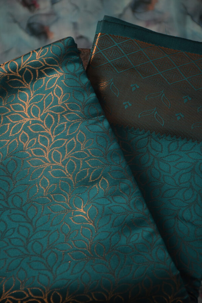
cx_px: 101
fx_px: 943
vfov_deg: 18.3
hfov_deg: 12.2
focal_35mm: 112
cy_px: 152
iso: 2000
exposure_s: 1/160
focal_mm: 75
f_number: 5
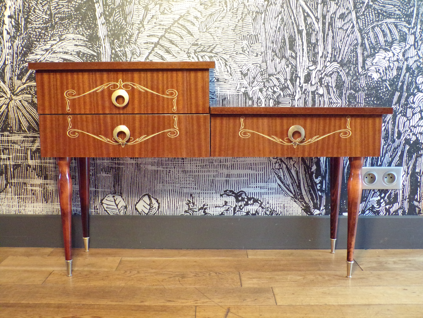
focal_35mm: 37
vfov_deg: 38.7
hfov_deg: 50.1
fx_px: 452
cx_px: 212
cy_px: 159
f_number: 3.3
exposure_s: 1/17
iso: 728
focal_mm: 6.6
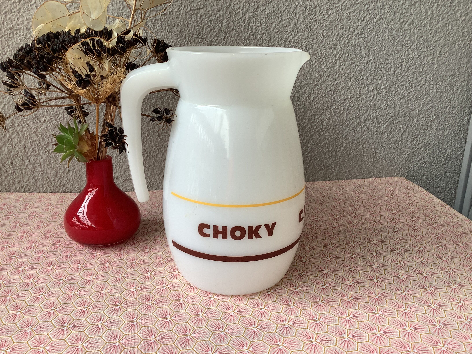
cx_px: 236
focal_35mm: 31
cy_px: 177
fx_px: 423
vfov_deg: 45.4
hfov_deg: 58.4
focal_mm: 3.3
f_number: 2.4
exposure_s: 1/120
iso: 25
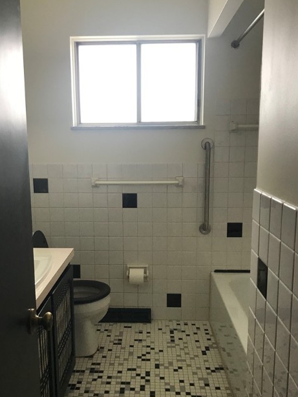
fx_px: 401
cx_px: 131
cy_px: 213
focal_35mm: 35
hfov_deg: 40.7
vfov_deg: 52.6
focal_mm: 3.99
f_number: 1.8
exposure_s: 1/40
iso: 25
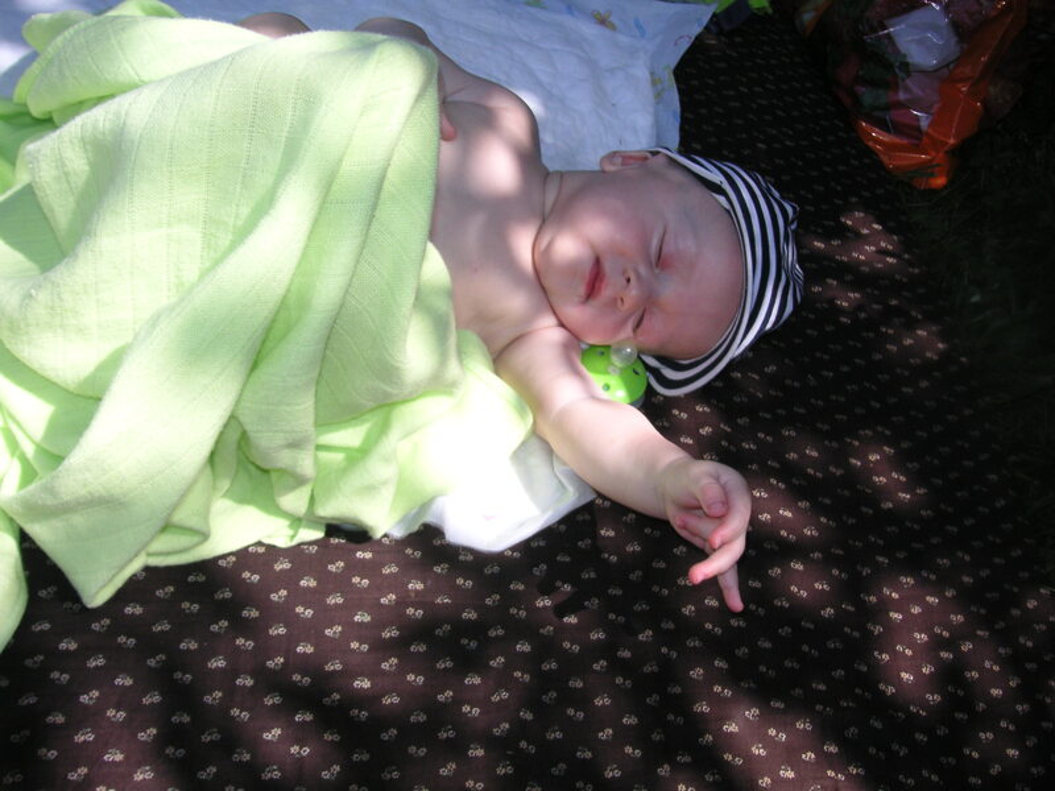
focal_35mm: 37
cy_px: 396
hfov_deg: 50.1
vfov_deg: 38.7
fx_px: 1128
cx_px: 528
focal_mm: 6.1
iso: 50
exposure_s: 1/750
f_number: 2.8
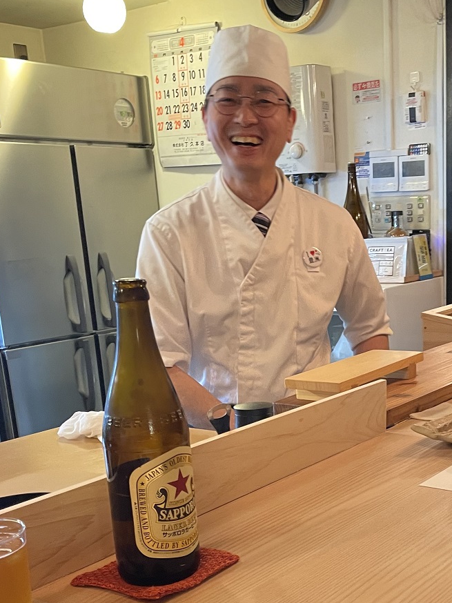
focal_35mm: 48
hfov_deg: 29.6
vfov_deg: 38.7
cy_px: 449
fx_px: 836
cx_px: 357
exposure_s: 1/50
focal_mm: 4.2
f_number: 1.6
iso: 250
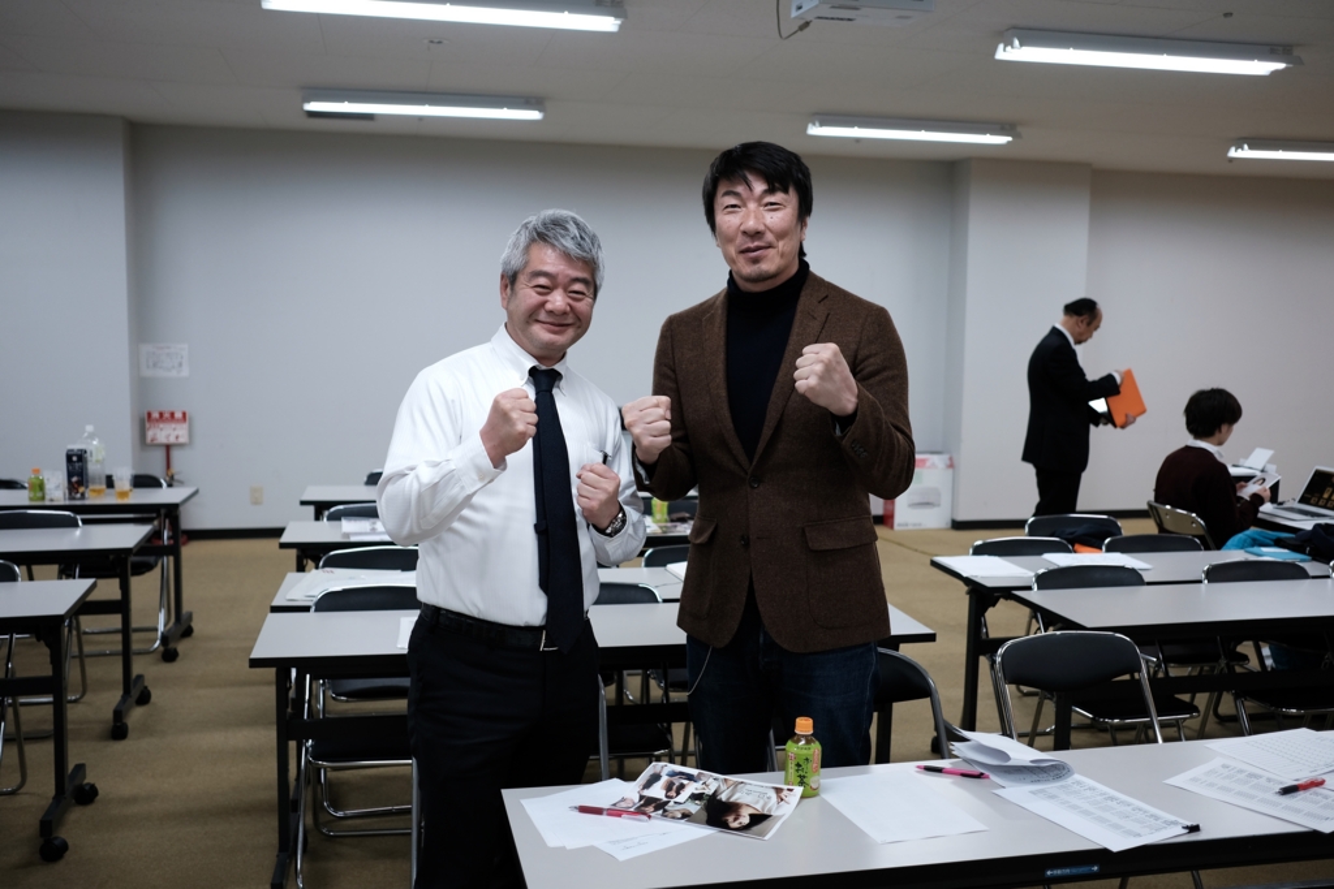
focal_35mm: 35
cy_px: 444
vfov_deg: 37.9
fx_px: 1297
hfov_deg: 54.4
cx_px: 667
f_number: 2
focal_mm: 23
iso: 250
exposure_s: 1/160
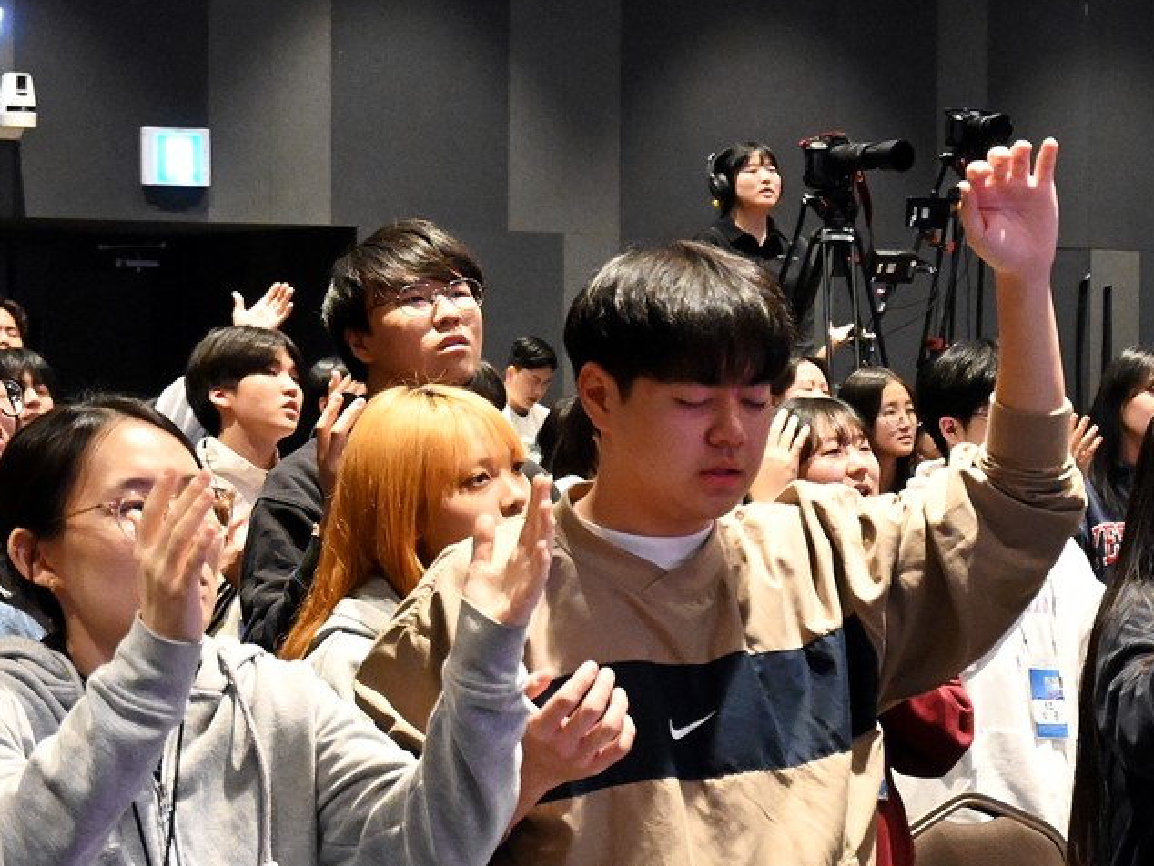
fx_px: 4368
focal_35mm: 131
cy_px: 519
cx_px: 815
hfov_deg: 15.0
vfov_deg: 11.3
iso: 6400
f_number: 6
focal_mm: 45
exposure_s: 1/60
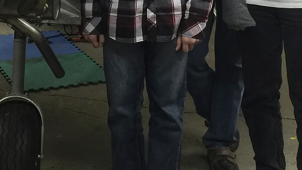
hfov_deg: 20.7
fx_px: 817
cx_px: 59
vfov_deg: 11.5
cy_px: -67
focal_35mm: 102
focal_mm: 4.15
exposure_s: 1/15
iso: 40
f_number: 2.2
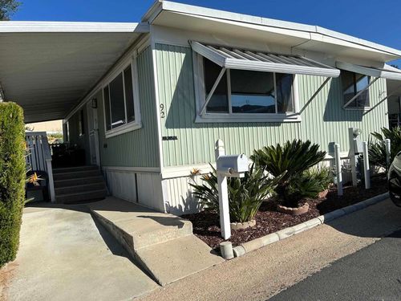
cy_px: 150
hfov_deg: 67.3
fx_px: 301
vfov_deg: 53.1
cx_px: 200
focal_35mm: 26
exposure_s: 1/5882
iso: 50
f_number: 1.5
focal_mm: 5.7
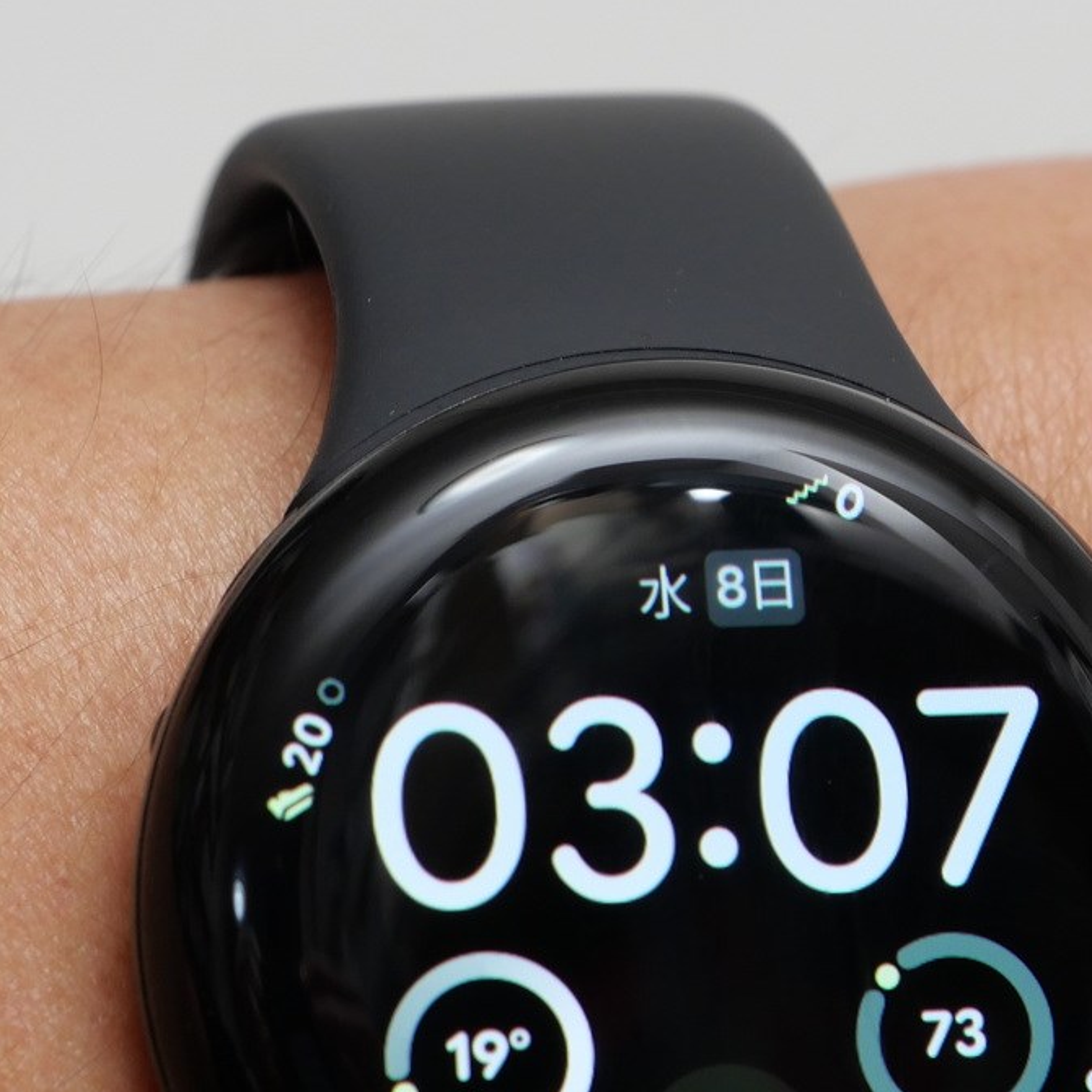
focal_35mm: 263
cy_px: 936
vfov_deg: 6.6
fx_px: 9387
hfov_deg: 6.6
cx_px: 885
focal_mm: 52
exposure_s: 1/60
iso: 400
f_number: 6.3
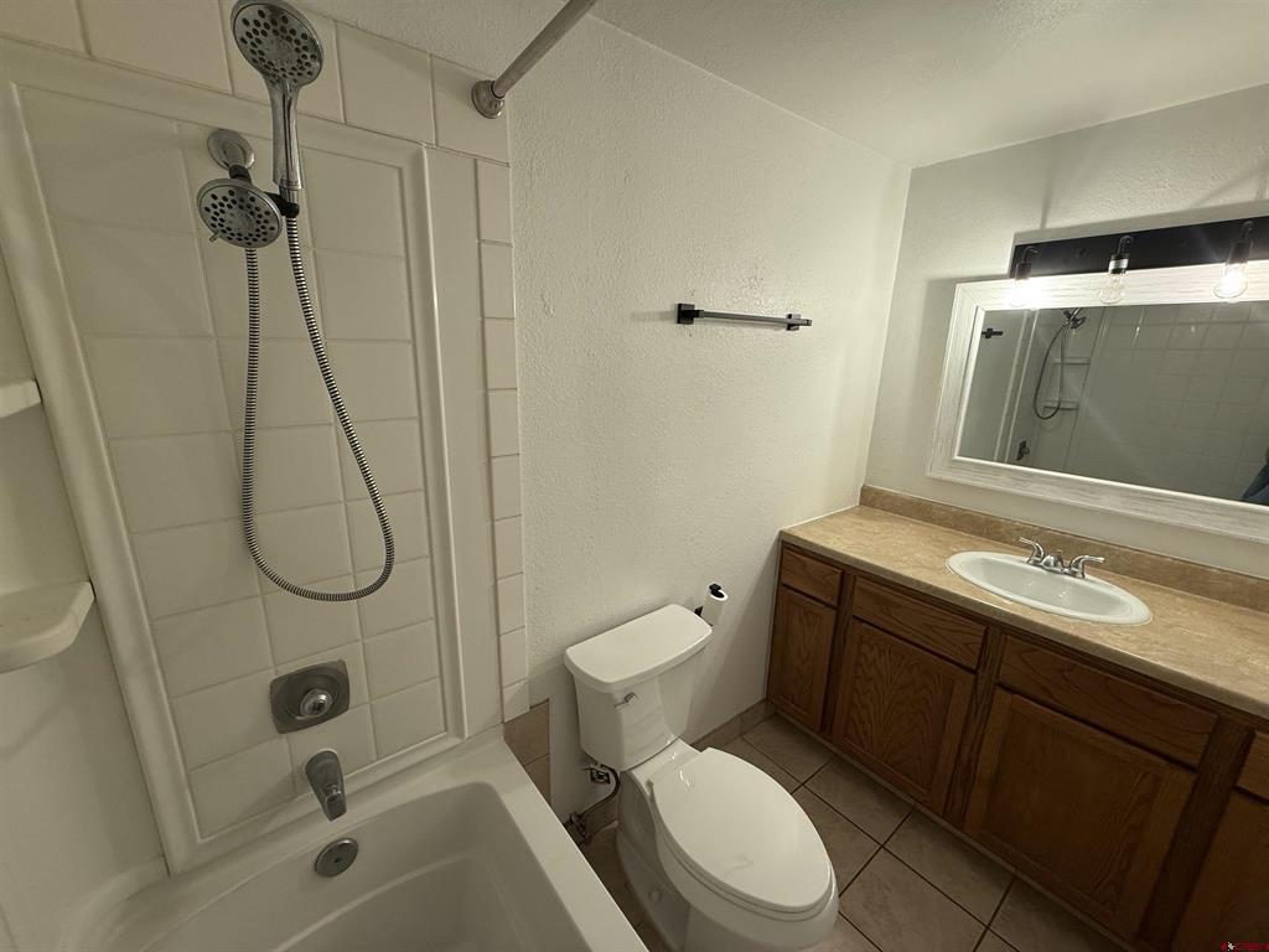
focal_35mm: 14
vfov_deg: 85.7
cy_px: 476
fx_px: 513
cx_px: 634
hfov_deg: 102.1
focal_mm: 2.22
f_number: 2.2
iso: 125
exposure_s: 1/120
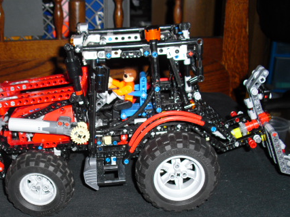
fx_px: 452
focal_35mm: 54
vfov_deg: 26.9
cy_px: 145
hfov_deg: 35.0
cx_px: 84
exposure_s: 1/60
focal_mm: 6.3
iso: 100
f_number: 3.1
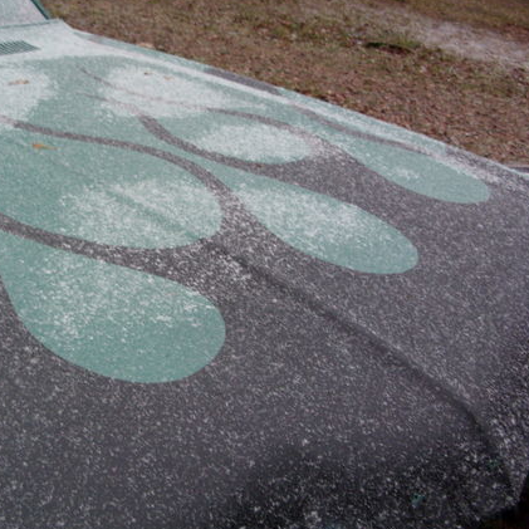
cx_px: 145
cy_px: 285
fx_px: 882
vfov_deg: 33.4
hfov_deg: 32.9
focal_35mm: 51
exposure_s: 1/20
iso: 100
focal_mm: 6.3
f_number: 2.8
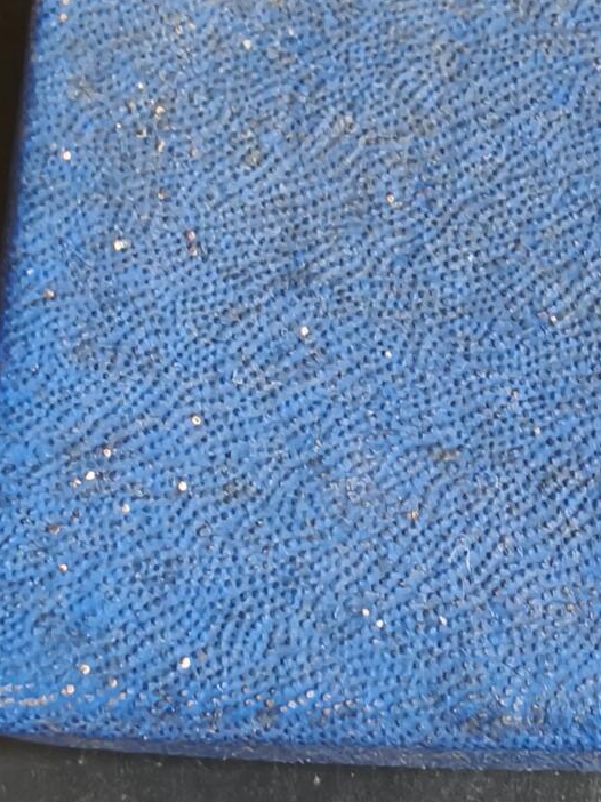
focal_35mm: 59
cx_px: 491
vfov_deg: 32.6
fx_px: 1367
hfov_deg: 24.4
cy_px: 476
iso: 1250
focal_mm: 2.32
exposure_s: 1/39.1
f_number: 2
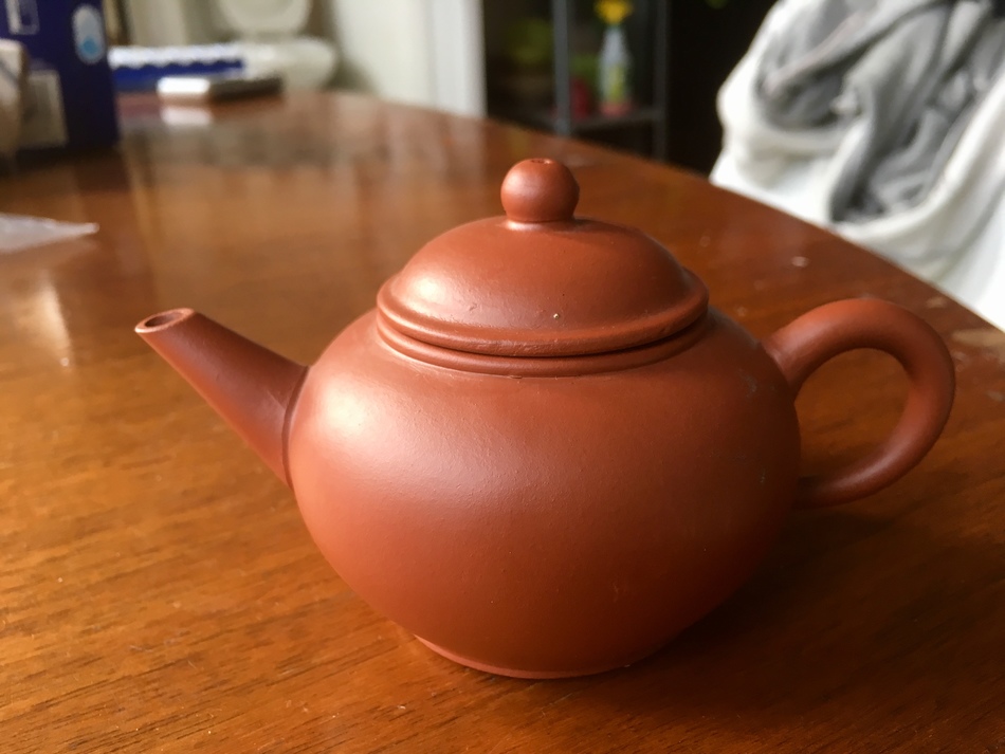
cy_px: 377
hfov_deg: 61.6
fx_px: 842
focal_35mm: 29
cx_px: 502
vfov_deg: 48.2
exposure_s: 1/30
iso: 50
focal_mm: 4.15
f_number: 2.2
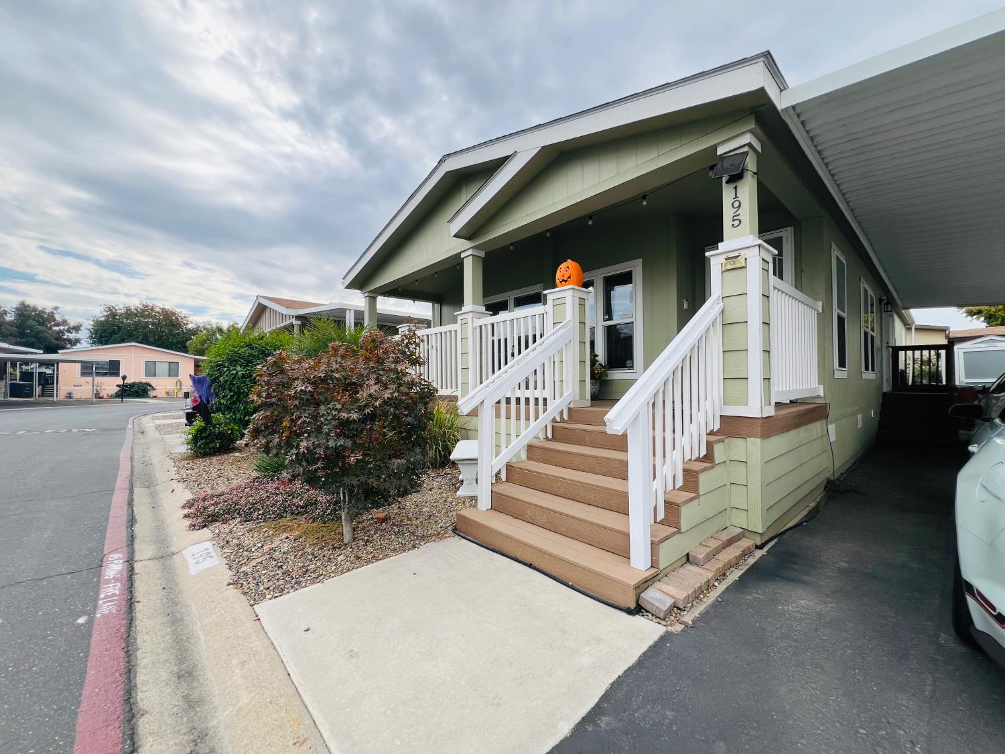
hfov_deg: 106.2
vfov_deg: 89.9
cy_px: 377
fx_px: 377
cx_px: 502
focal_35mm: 13
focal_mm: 1.57
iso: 32
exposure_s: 1/567
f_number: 1.8
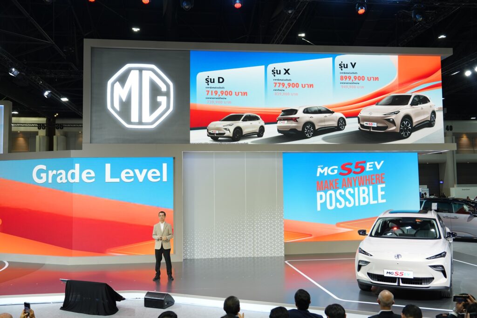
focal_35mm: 34
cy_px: 159
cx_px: 238
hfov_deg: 55.8
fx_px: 451
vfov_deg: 38.9
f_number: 4
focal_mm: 34
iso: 400
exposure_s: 1/125
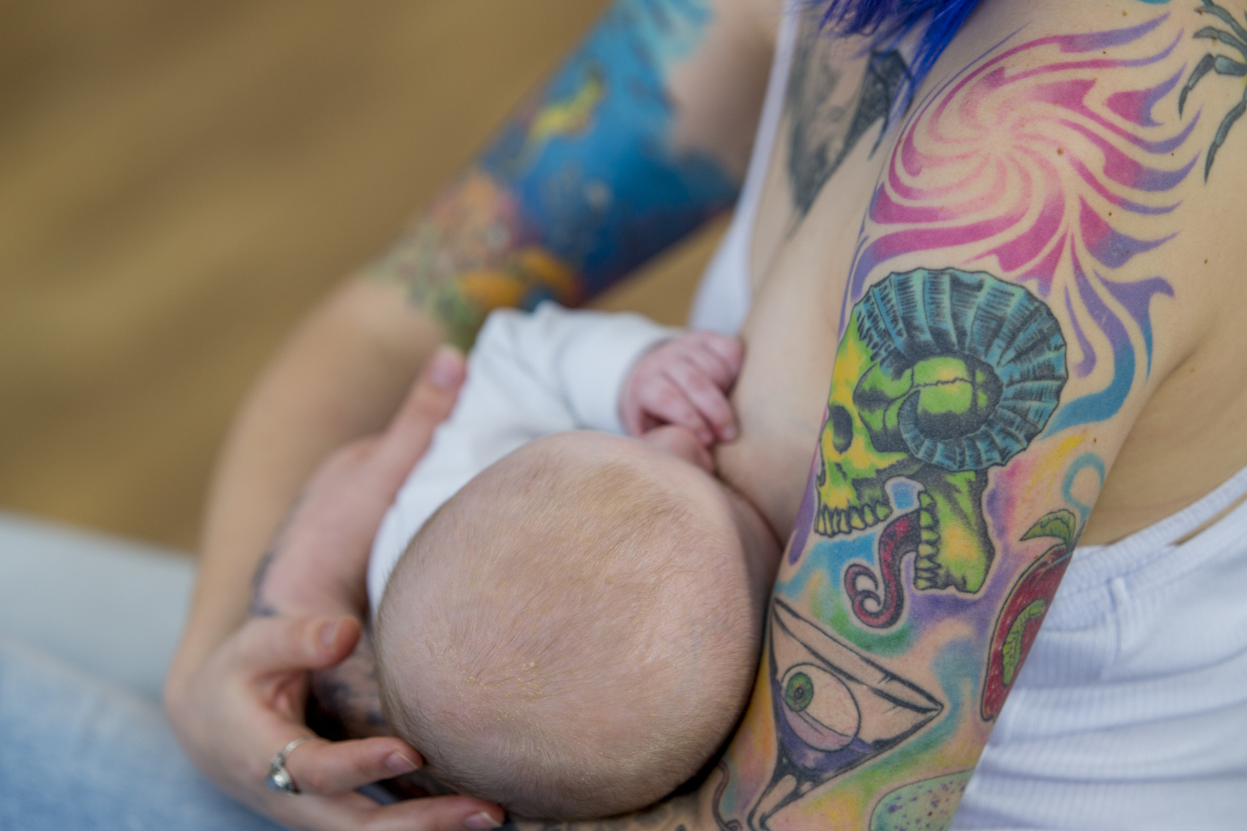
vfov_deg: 6.9
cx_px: 624
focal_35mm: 200
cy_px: 416
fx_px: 6927
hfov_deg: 10.3
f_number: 3.2
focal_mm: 200
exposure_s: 1/320
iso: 250
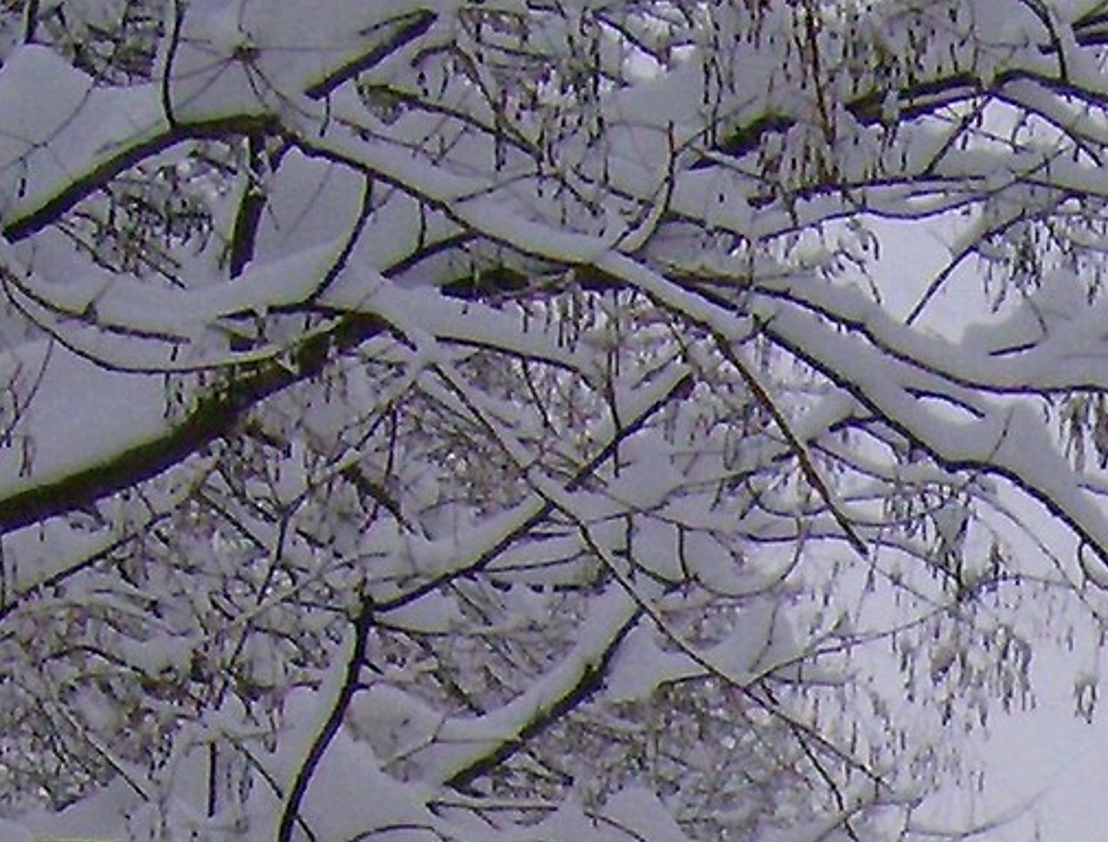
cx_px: 1512
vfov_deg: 8.1
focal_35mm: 171
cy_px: 1987
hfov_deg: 11.2
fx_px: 5501
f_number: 4.7
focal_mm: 6
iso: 100
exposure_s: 1/414
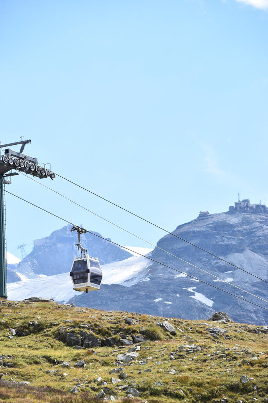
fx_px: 1944
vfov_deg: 11.8
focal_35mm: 174
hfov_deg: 7.9
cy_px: 202
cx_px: 134
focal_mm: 116
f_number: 8
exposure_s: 1/250
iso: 100
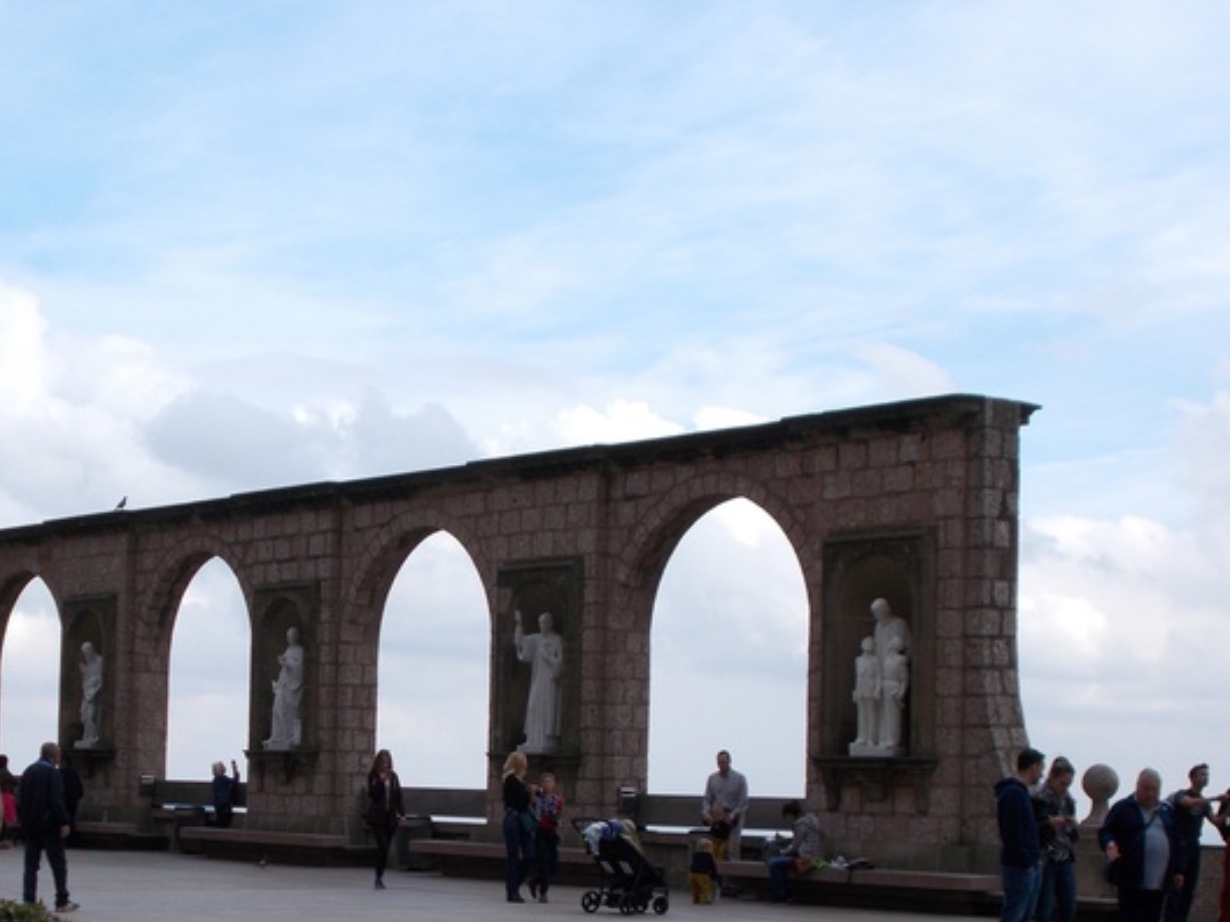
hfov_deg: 25.8
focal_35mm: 75
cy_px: 661
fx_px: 2665
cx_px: 380
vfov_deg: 19.5
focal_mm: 9
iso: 80
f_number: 4.5
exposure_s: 1/320
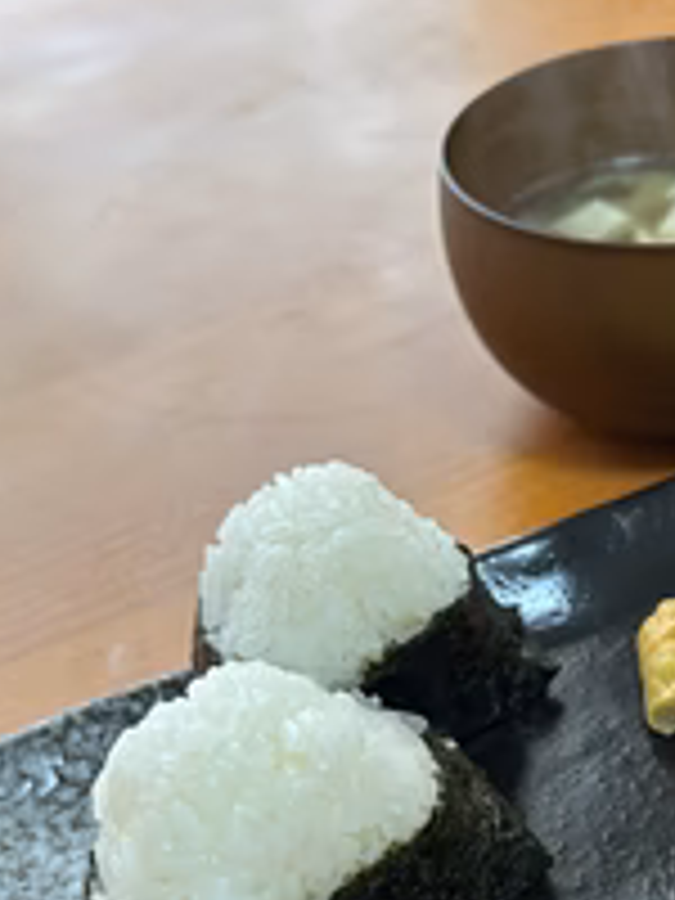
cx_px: 549
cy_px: 770
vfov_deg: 35.2
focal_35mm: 52
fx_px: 1352
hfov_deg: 27.4
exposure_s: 1/60
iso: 160
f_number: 1.5
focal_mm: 5.7
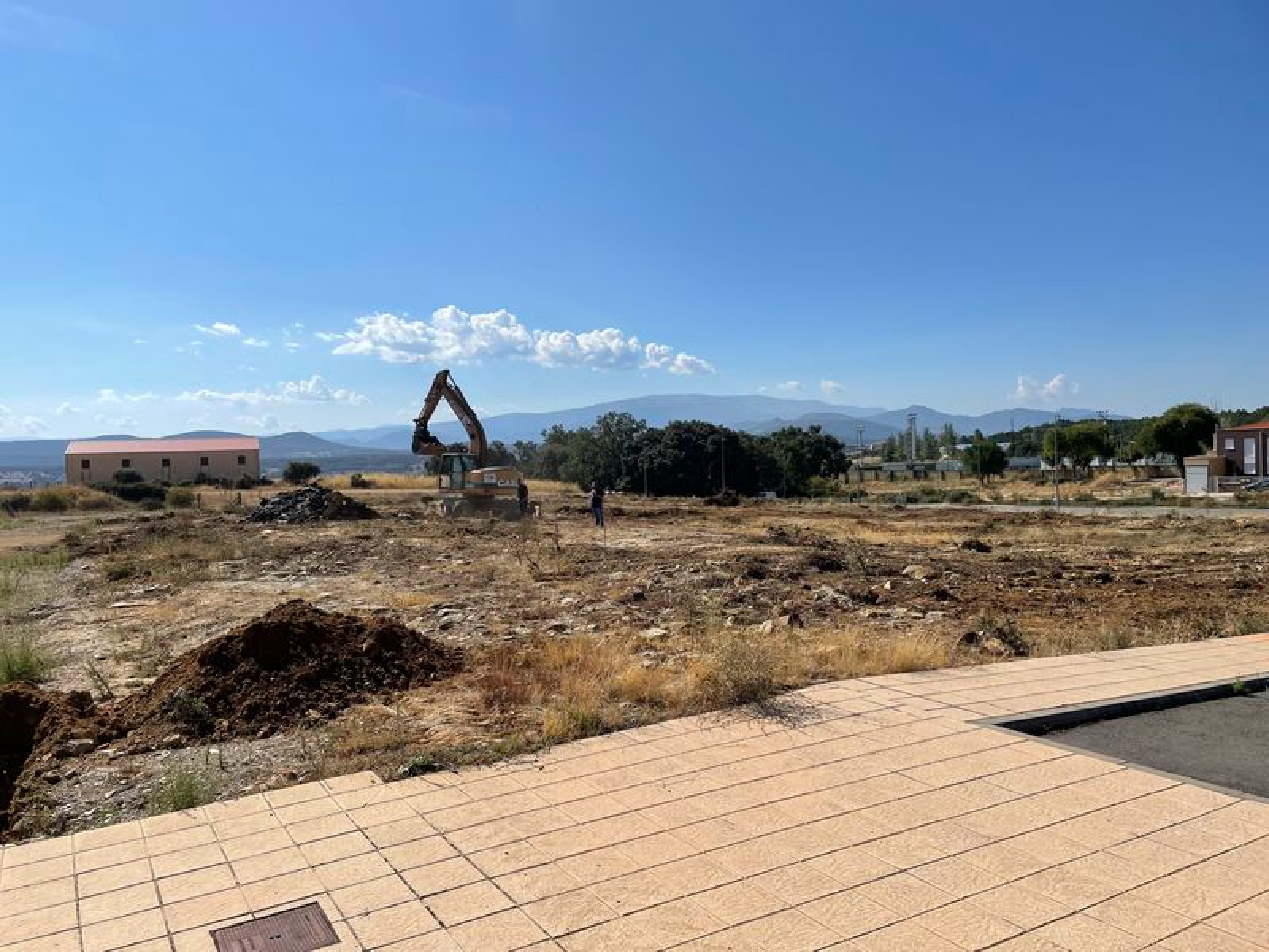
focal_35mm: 26
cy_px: 476
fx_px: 953
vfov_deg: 53.1
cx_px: 634
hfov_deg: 67.3
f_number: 1.6
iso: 32
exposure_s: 1/7299
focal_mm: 4.2
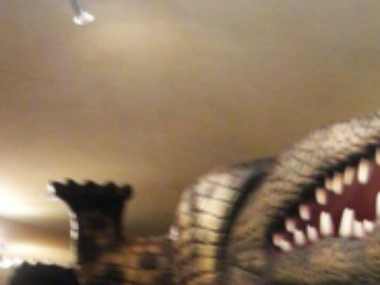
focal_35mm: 114
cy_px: 425
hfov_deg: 17.2
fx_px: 1251
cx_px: 281
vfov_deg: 12.4
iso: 200
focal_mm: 5.8
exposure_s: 1/2.6
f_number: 3
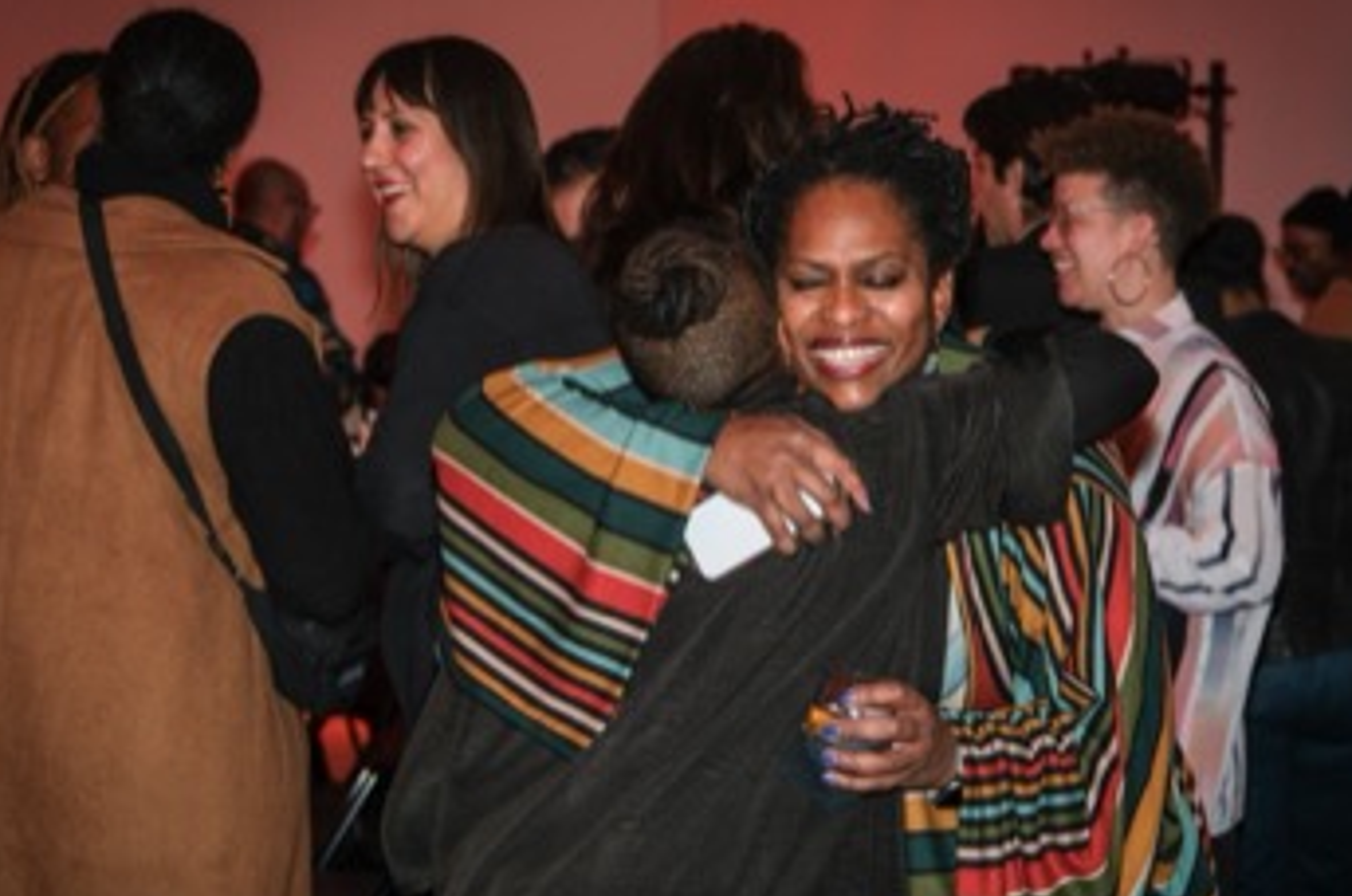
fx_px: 2924
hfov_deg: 26.0
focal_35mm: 78
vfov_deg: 17.4
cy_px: 487
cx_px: 704
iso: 800
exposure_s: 1/60
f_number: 4
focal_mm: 44.7
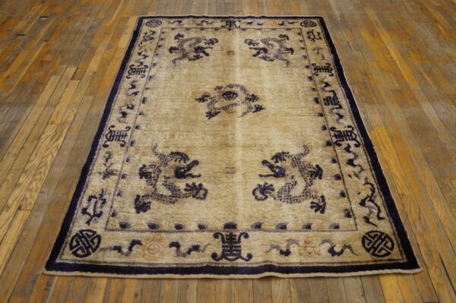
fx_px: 361
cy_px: 152
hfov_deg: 64.6
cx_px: 228
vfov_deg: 45.6
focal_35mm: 28
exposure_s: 1/60
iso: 640
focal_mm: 19
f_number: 4
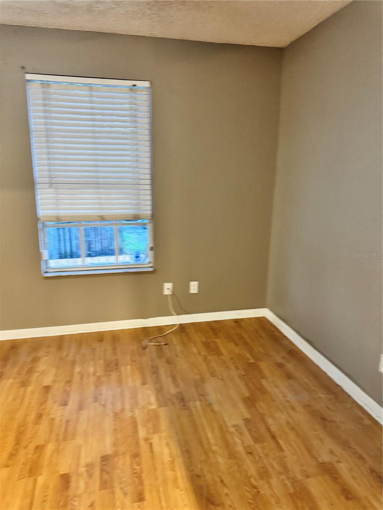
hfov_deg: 56.8
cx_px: 192
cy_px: 255
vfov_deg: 71.6
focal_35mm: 24
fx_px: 354
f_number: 1.78
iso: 640
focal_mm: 6.76
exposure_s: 1/40
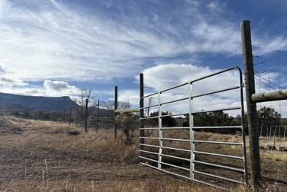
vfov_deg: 46.4
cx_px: 145
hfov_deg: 65.4
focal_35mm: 28
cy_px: 102
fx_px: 223
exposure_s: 1/7813
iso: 50
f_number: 1.6
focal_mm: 5.96
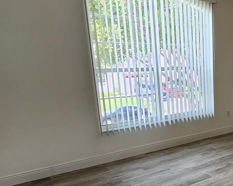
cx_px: 244
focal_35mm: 39
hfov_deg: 39.9
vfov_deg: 37.7
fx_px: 269
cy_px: 126
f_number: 2.2
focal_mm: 1.74
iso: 64
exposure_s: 1/120
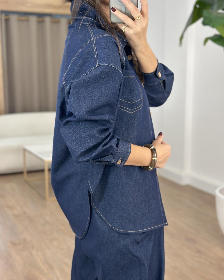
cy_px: 145
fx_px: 423
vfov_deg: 36.7
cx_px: 112
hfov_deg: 29.7
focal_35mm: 51
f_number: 1.78
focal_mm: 6.86
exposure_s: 1/100
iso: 64
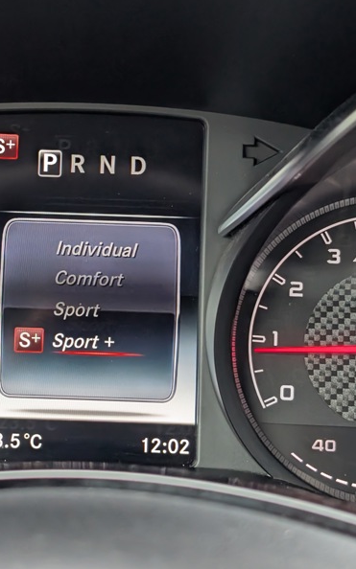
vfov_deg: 29.4
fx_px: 1087
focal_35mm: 70
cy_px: 284
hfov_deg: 18.5
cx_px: 89
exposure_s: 1/219
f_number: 1.68
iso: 372
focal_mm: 6.9
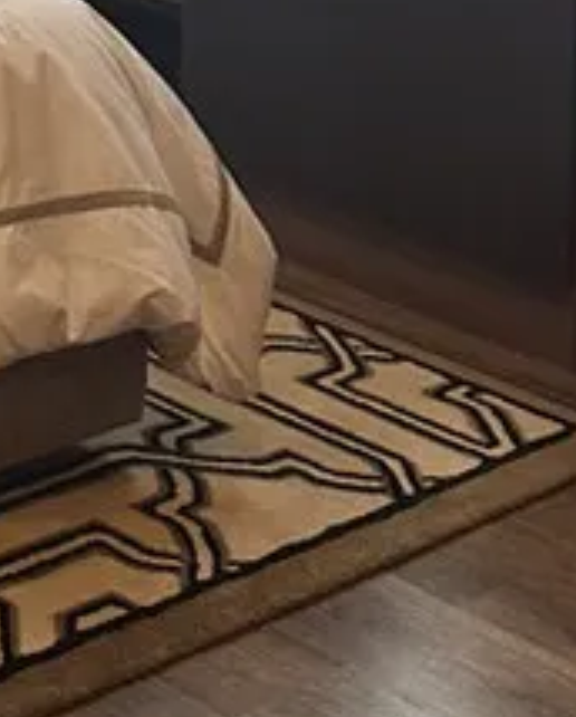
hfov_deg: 11.4
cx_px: -700
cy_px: -694
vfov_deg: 13.9
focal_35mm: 118
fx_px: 2507
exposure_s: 1/100
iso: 125
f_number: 1.78
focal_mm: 6.86
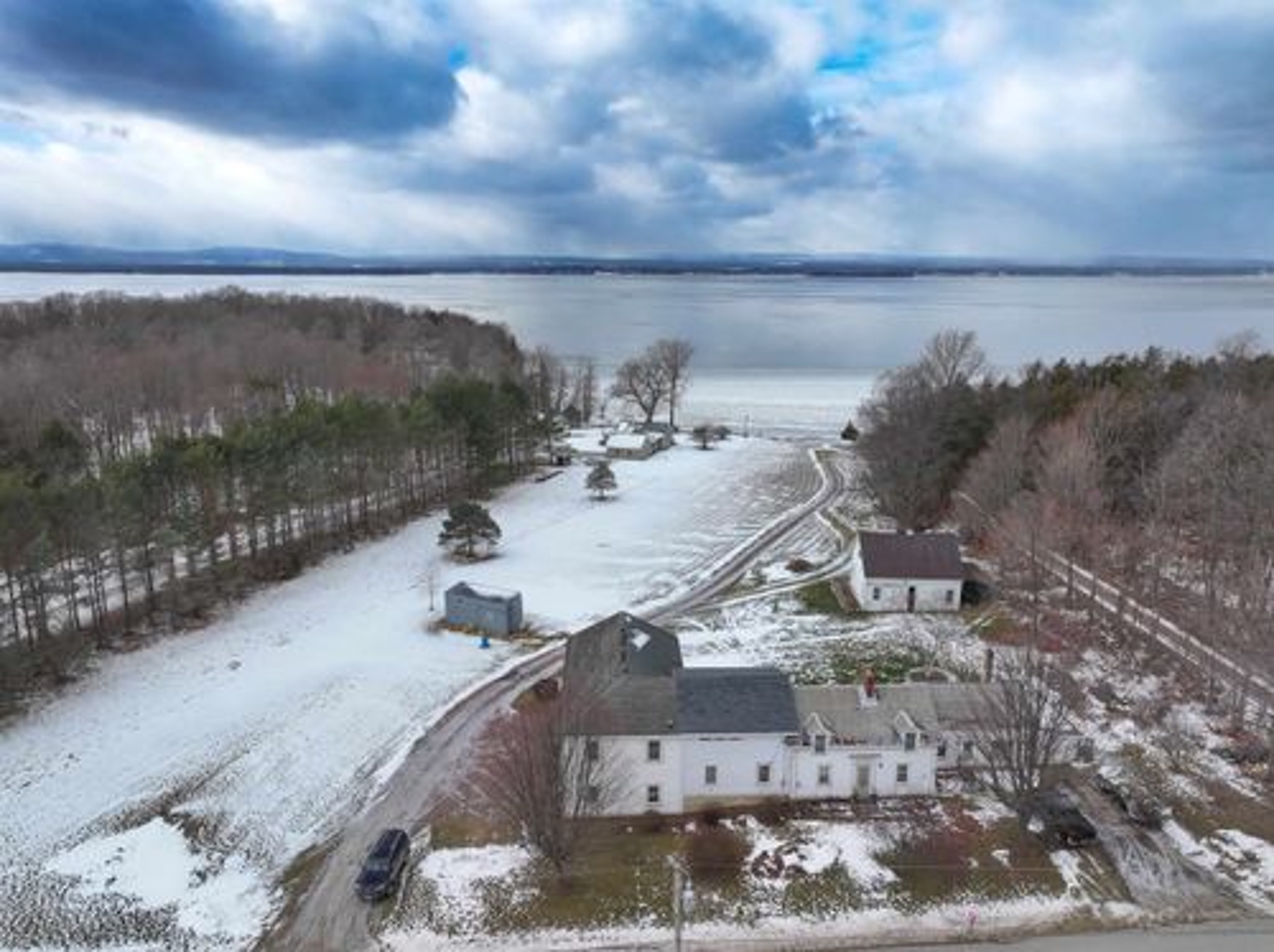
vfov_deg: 56.7
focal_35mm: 24
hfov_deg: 71.6
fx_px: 882
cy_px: 476
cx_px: 637
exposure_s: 1/100
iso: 200
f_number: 5
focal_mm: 12.29
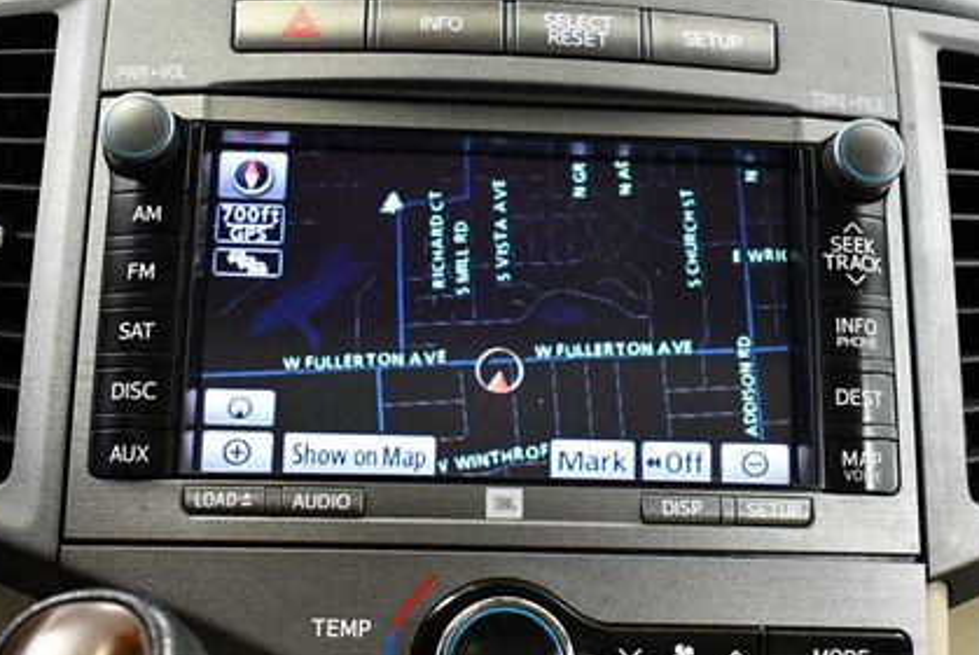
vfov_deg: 24.6
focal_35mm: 55
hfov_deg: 36.2
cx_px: 488
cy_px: 295
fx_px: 1497
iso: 3200
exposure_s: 1/125
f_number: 3.5
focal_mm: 18
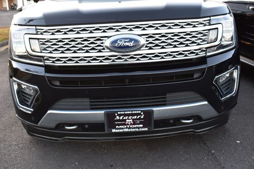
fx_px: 286
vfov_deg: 33.0
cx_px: 127
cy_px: 84
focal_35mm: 40
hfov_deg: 47.9
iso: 400
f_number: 7.1
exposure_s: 1/25
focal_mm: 27
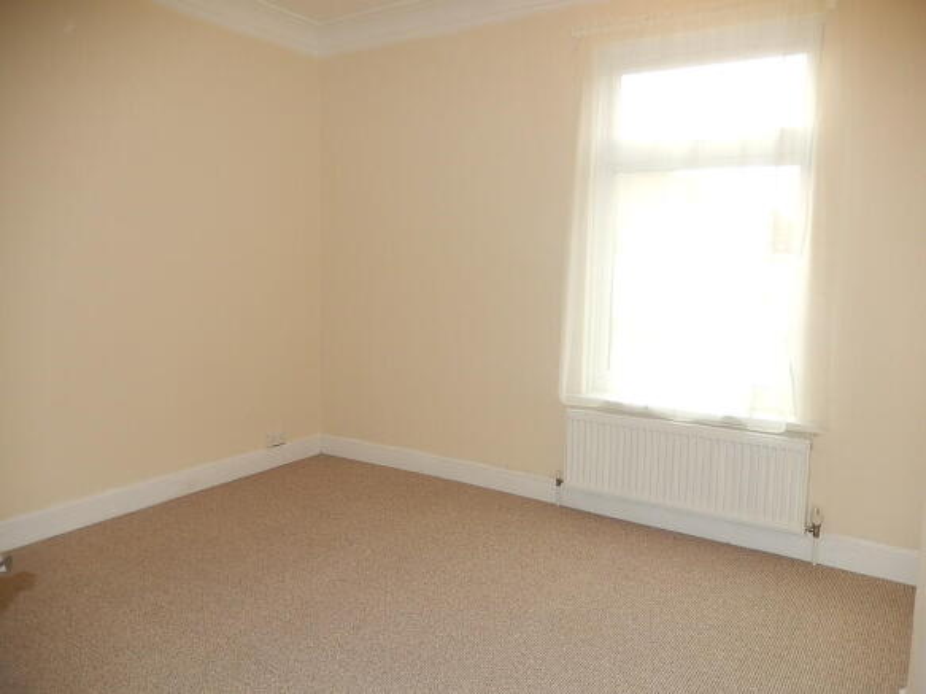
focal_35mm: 25
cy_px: 347
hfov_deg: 69.4
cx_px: 463
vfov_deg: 54.9
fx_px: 669
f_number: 3.4
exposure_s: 1/60
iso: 125
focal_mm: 4.5
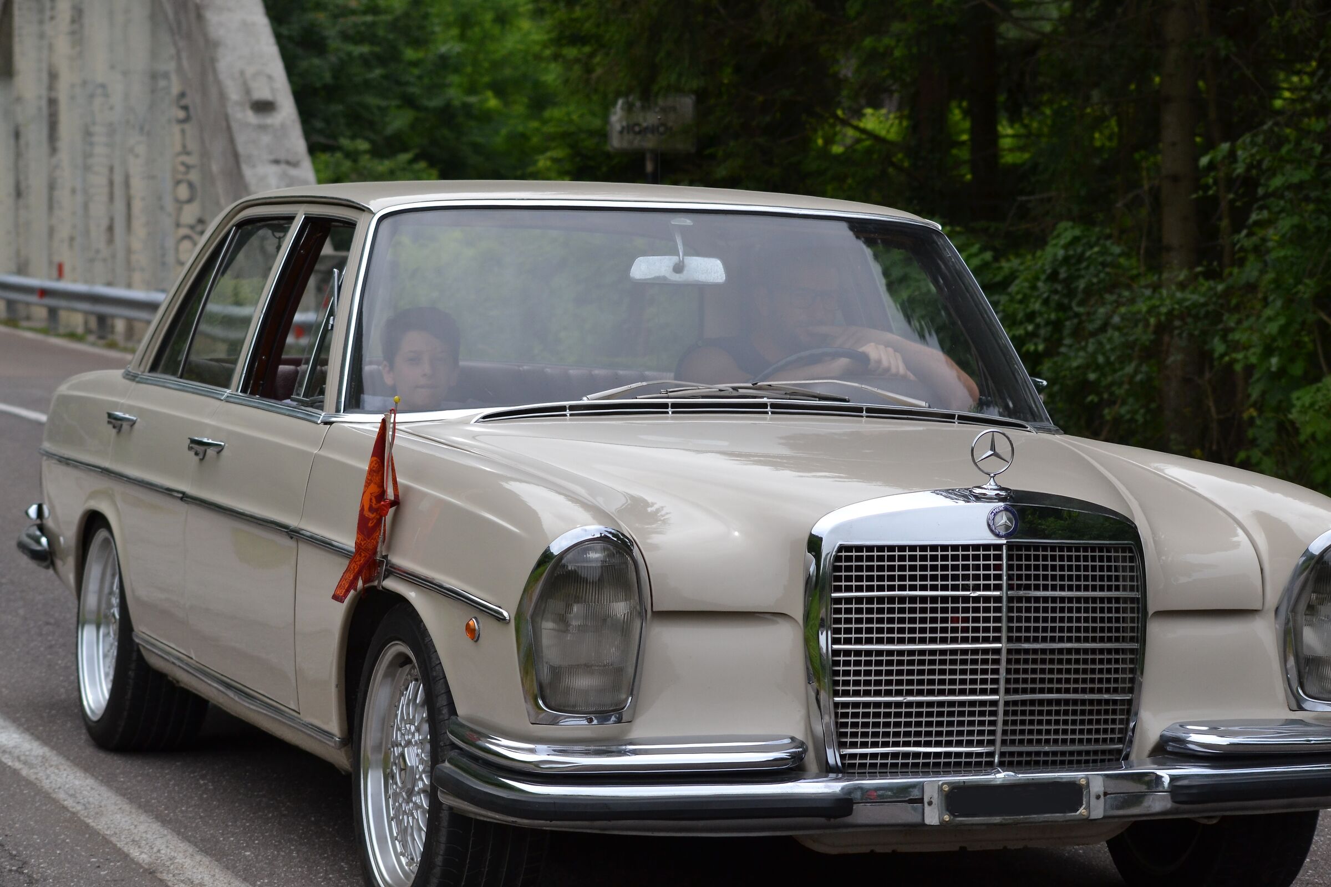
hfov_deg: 19.5
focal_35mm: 105
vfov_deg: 13.0
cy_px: 444
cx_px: 666
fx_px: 3882
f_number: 5.6
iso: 400
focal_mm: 70
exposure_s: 1/1600
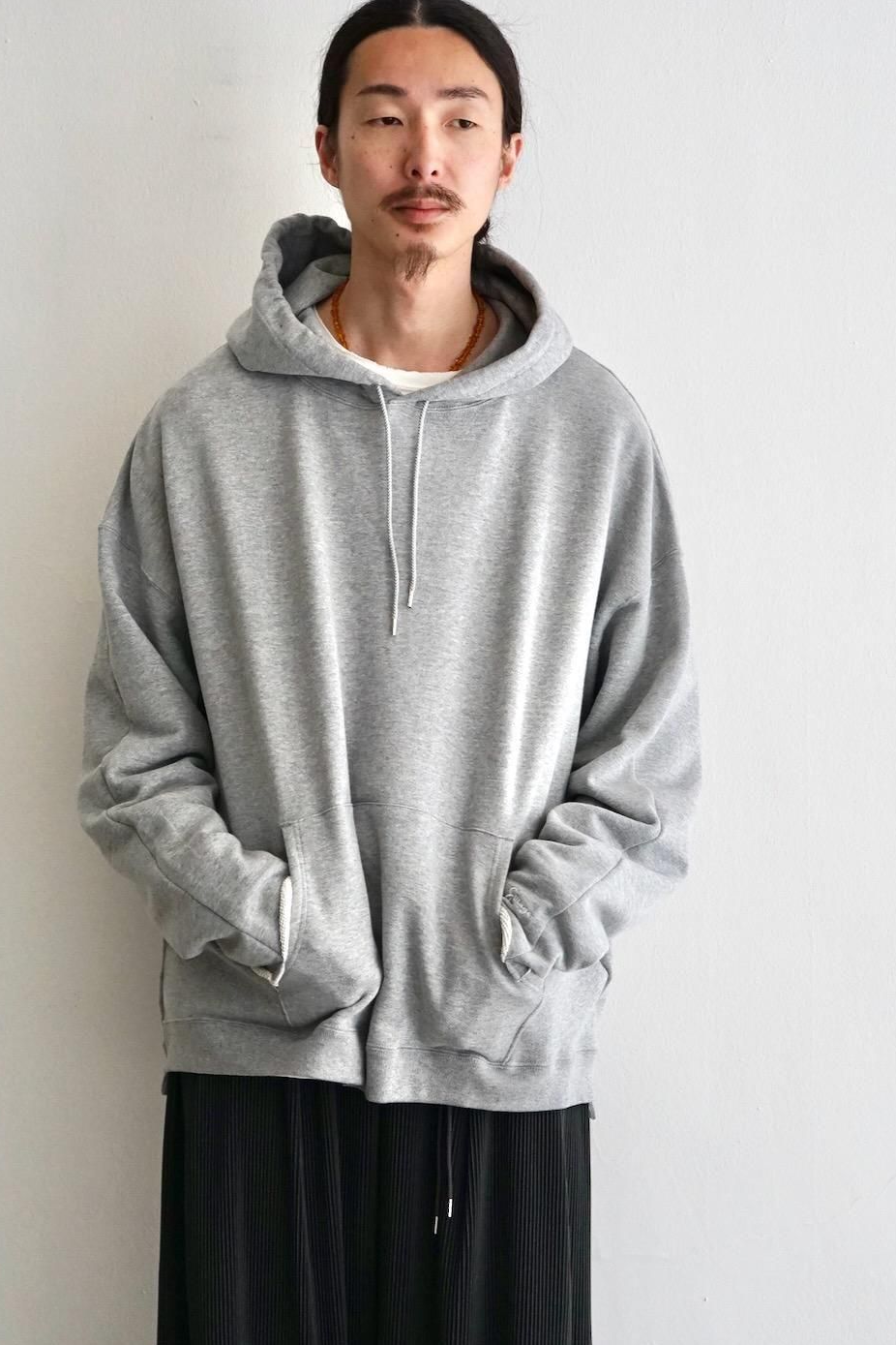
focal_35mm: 70
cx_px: 384
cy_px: 786
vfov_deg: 28.8
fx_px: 2613
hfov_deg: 19.4
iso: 1250
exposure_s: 1/160
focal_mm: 54
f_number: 5
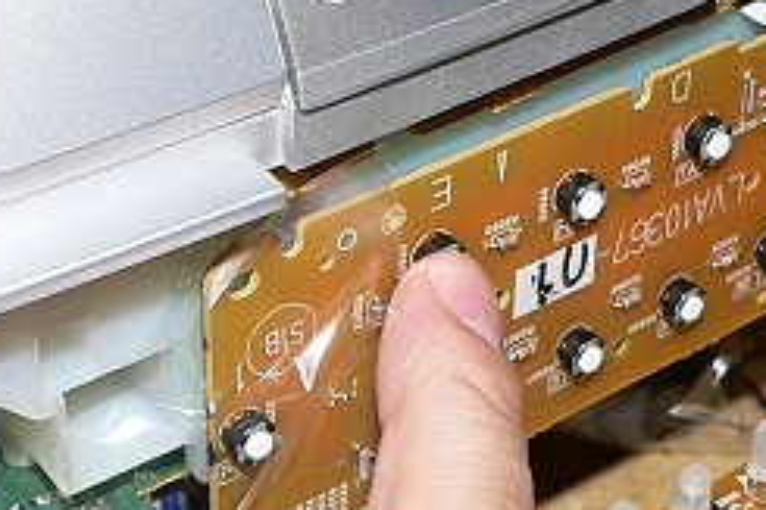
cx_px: 156
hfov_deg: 20.6
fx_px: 2084
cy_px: -113
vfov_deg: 13.5
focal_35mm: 98
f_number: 2.8
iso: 100
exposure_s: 1/60
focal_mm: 6
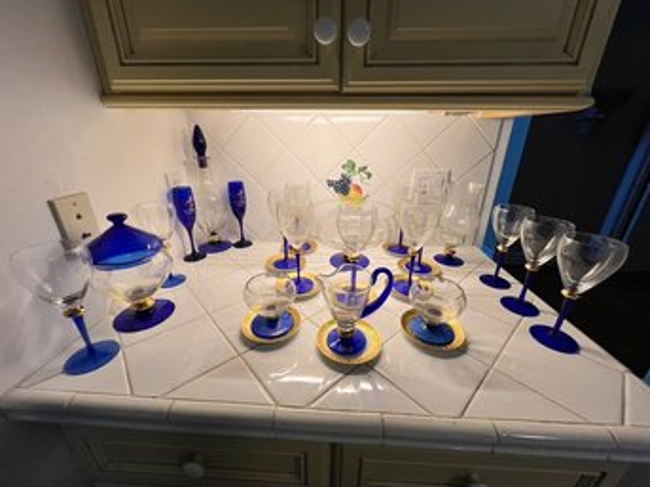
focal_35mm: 13
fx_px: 244
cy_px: 244
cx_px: 325
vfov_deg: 89.9
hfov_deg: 106.2
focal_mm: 1.57
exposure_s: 1/120
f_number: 1.8
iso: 80
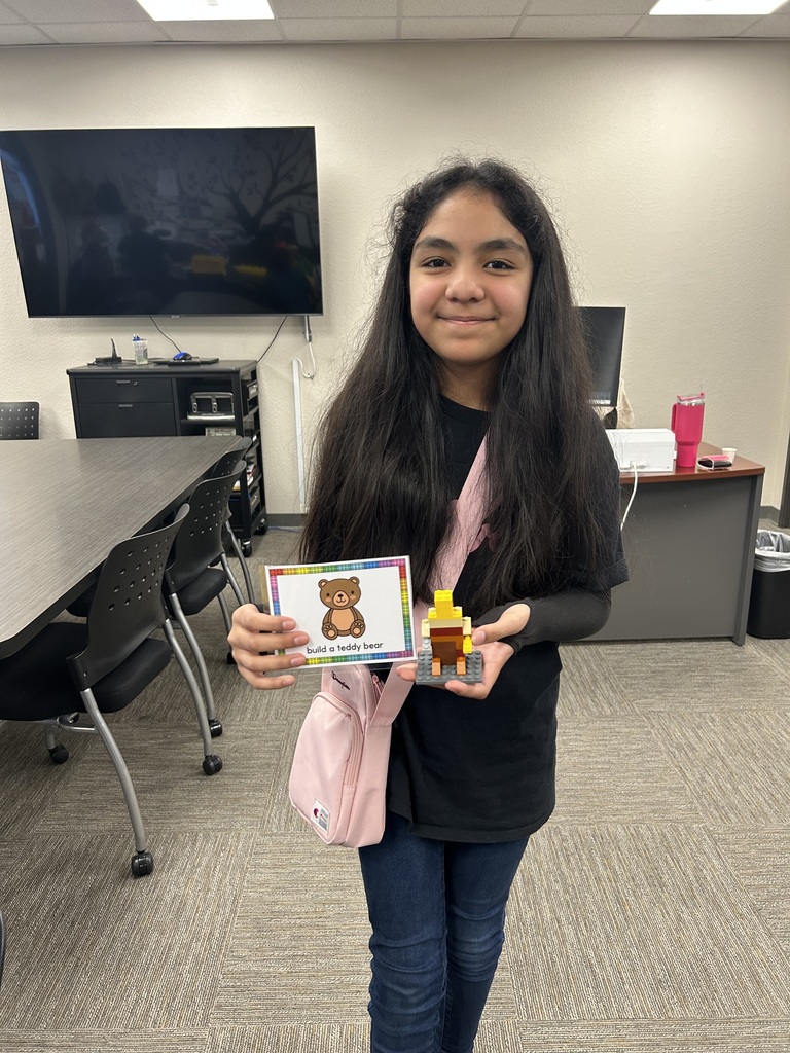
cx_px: 395
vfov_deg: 67.3
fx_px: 791
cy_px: 526
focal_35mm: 26
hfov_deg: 53.1
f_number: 1.5
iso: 125
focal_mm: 5.7
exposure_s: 1/63
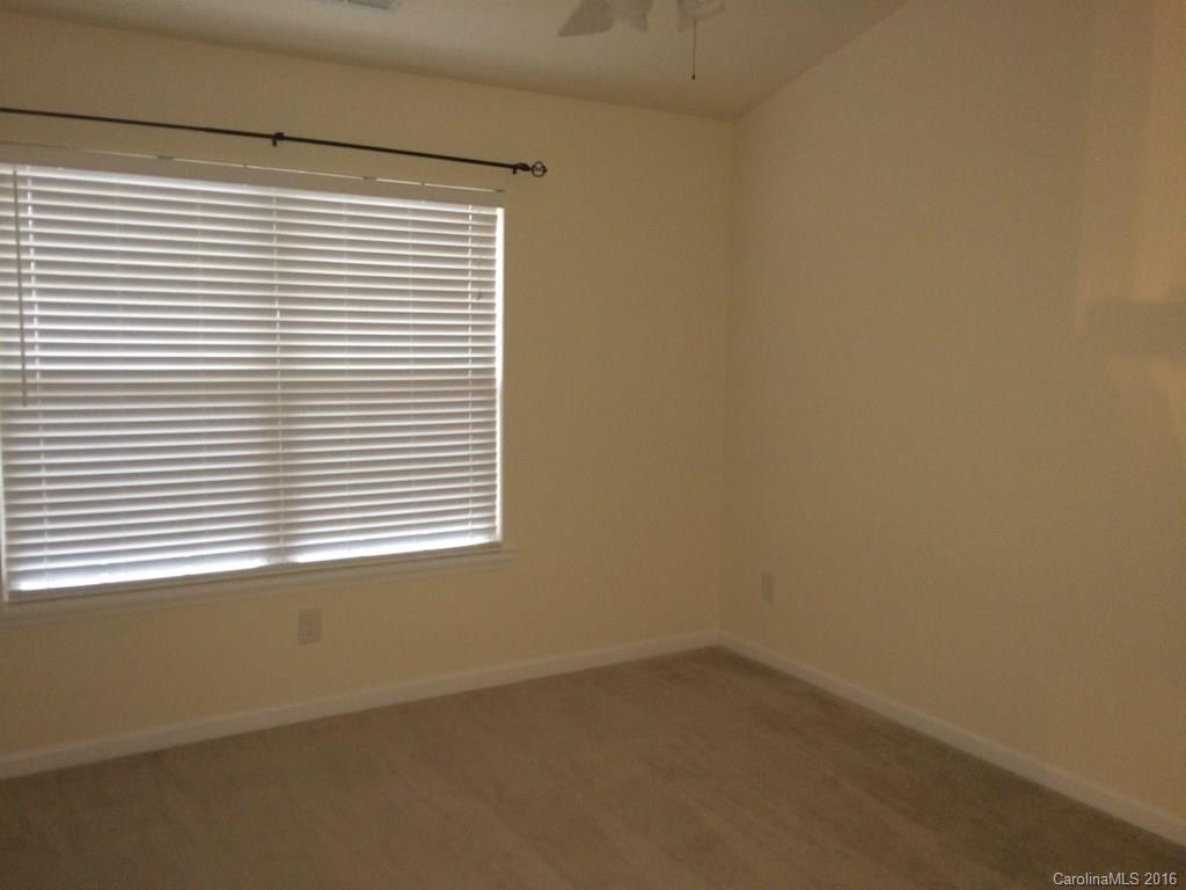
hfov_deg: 61.7
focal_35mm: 29
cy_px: 445
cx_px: 593
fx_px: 994
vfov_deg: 48.2
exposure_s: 1/16
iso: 200
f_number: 2.2
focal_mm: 4.15
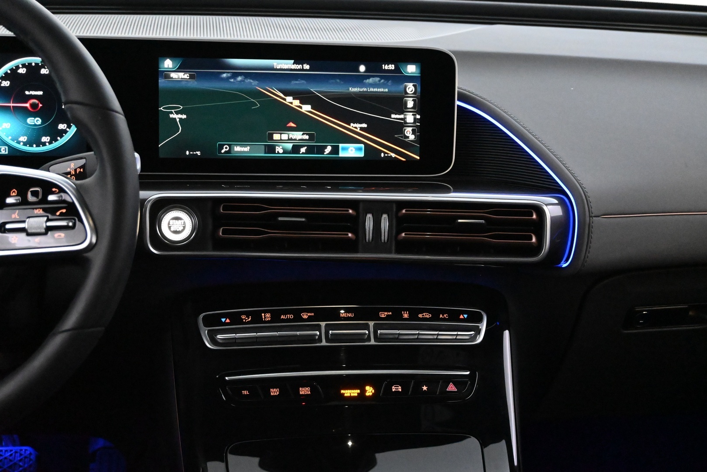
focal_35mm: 51
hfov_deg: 38.9
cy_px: 236
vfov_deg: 26.5
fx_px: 1002
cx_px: 354
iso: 12800
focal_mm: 34
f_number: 5
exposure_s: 1/50
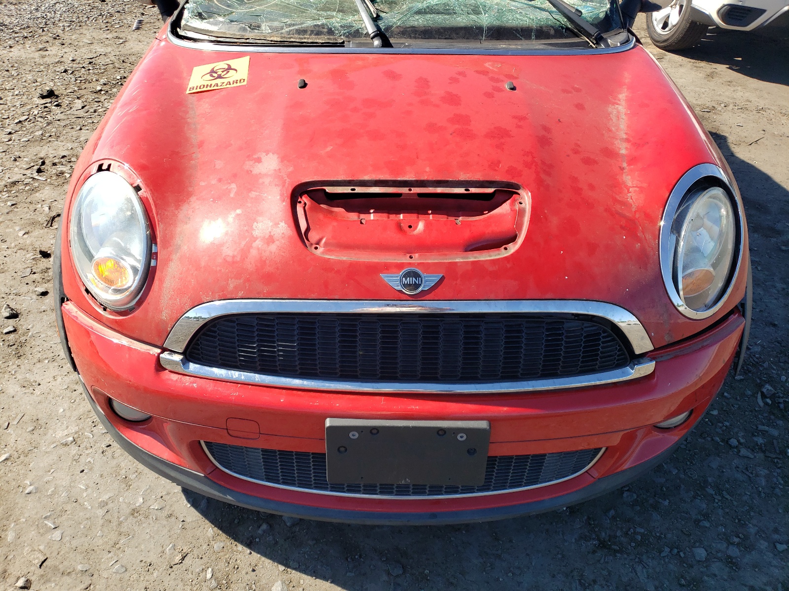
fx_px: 593
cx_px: 394
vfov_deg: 53.1
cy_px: 296
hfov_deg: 67.3
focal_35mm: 26
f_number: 1.5
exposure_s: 1/1429
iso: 50
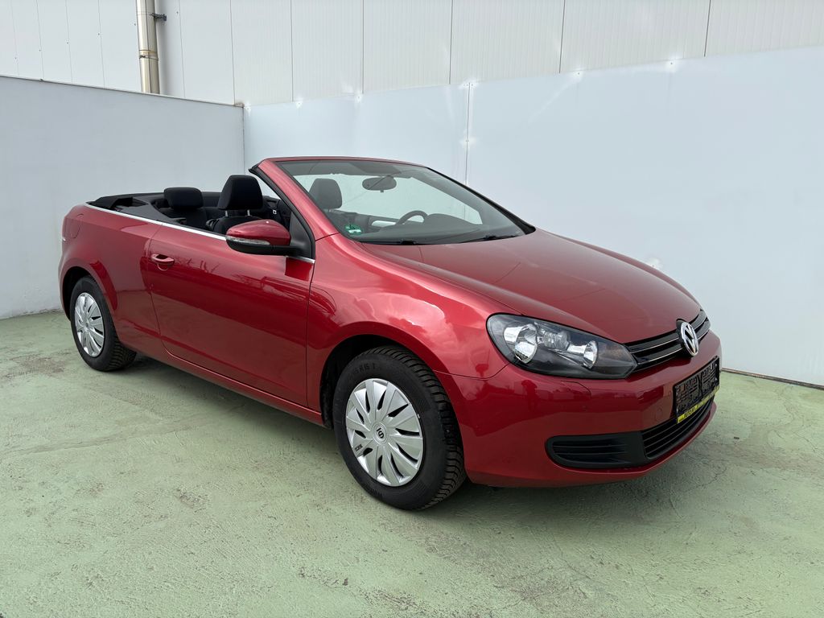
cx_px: 412
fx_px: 619
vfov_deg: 53.1
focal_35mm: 26
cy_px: 309
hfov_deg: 67.3
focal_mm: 5.96
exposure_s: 1/3831
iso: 50
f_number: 1.6
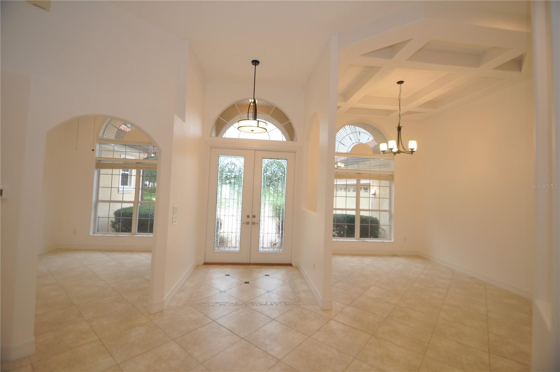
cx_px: 280
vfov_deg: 77.2
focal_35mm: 15
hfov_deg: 100.5
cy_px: 186
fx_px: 233
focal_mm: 10
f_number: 4.5
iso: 400
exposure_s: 1/80
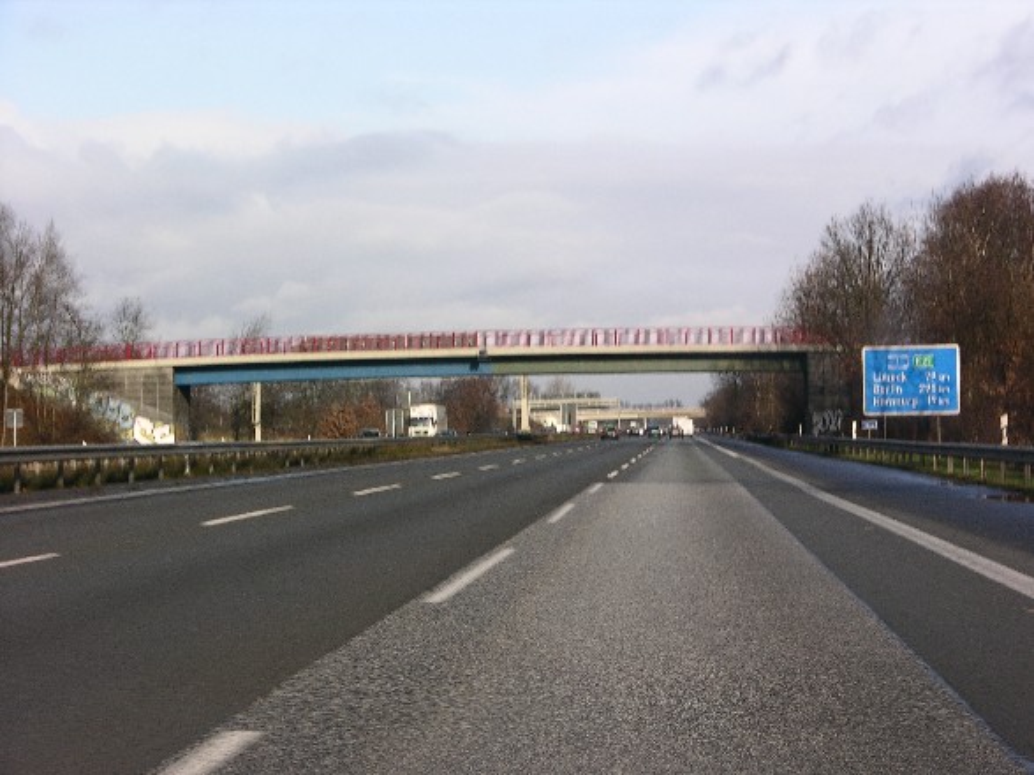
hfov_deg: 16.4
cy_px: 388
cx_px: 517
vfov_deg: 12.3
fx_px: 3584
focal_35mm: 120
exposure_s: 1/160
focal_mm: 29.5
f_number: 5.3
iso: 50
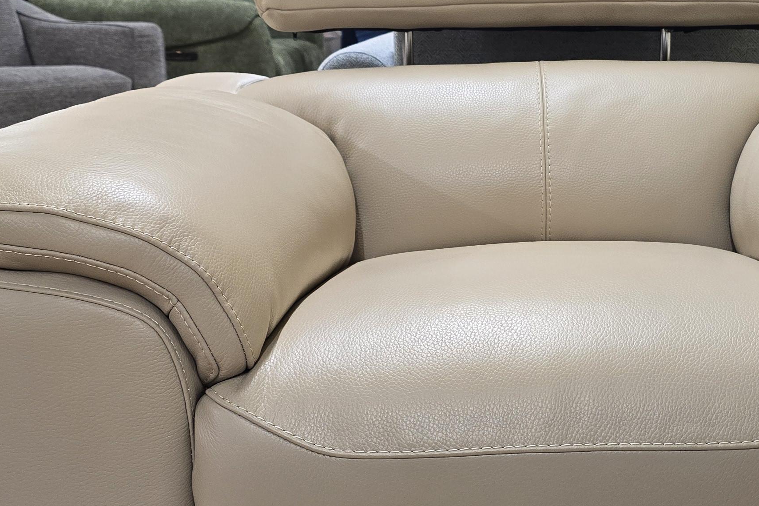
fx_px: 1180
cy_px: 236
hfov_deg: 35.1
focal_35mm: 56
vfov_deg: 24.2
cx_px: 536
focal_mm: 6.3
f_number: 1.7
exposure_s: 1/100
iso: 200
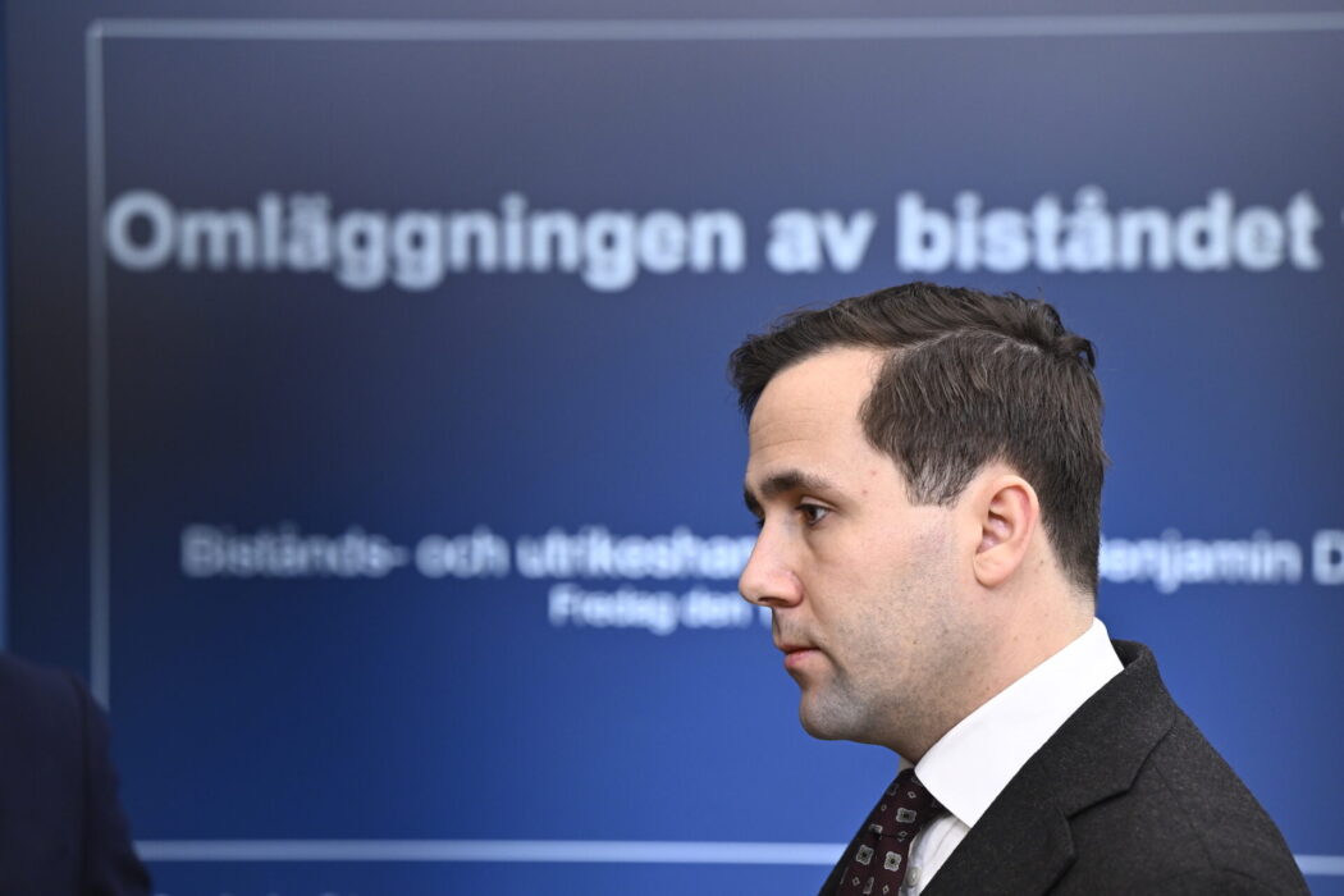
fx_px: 5040
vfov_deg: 10.2
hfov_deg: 15.2
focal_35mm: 135
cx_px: 672
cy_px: 448
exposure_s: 1/200
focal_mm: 135
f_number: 4
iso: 1000
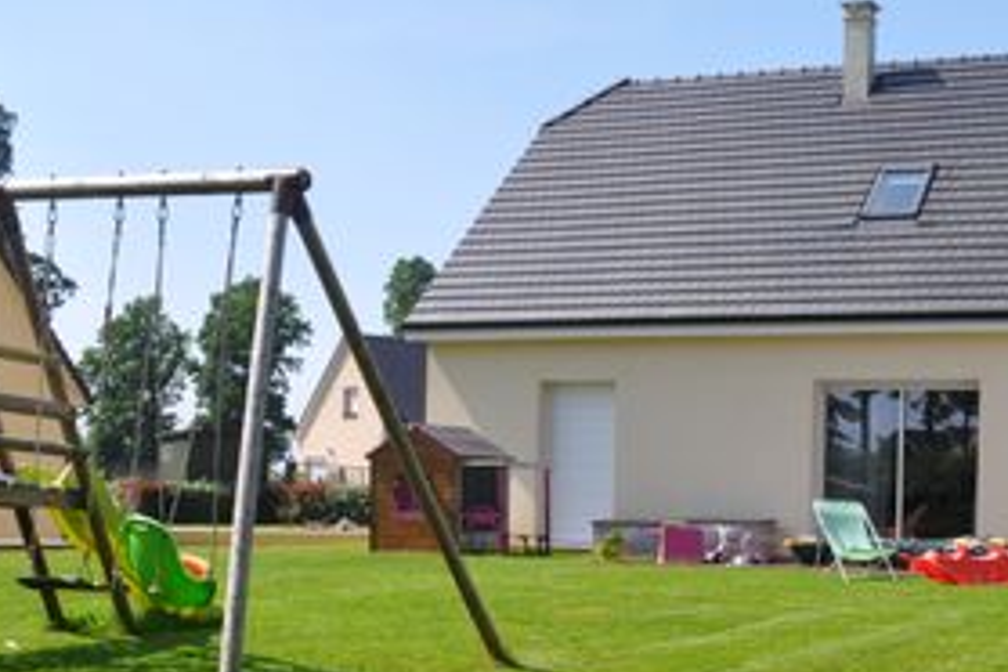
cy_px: 508
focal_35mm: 58
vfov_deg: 23.1
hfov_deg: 32.9
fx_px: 1624
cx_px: 885
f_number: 9
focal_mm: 18
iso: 200
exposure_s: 1/320
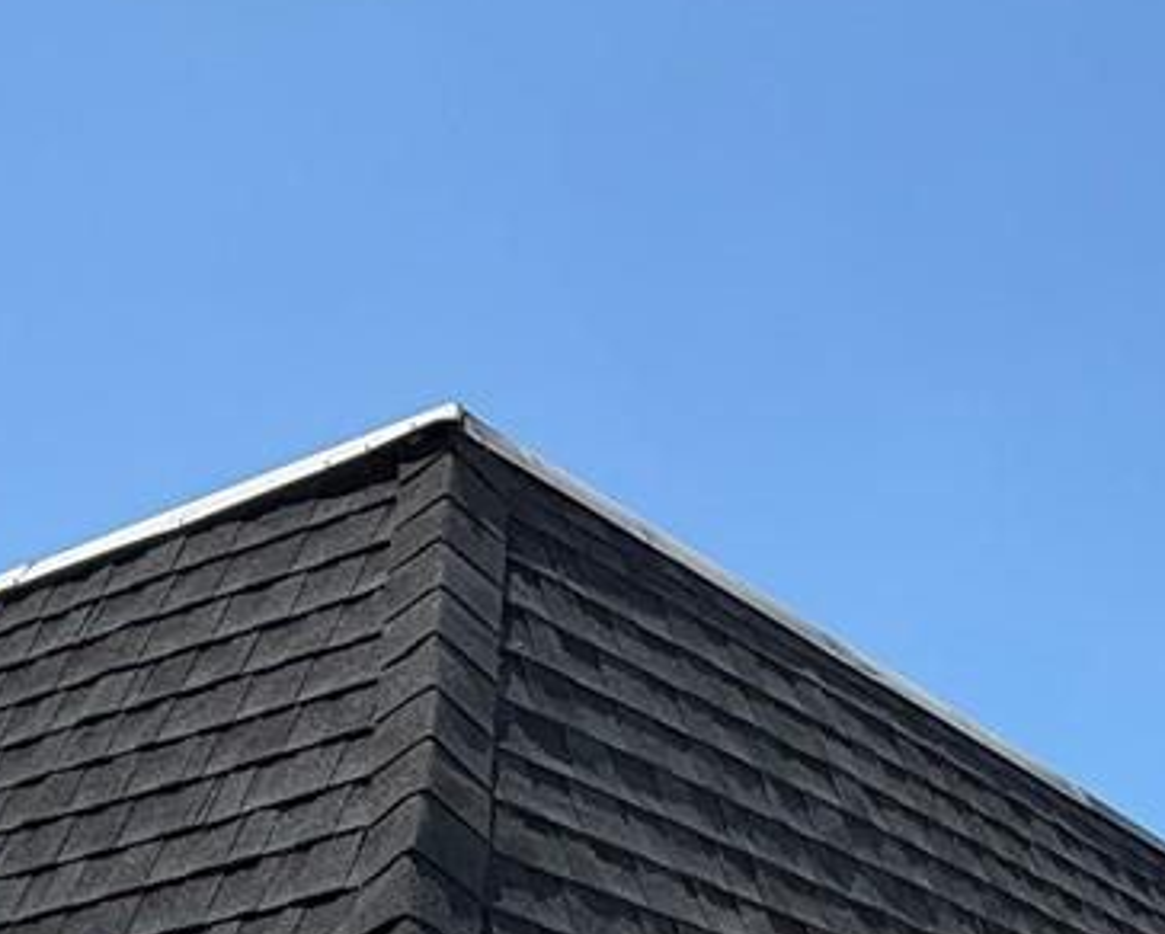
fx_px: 2071
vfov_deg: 20.9
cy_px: 1465
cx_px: 1184
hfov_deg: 29.2
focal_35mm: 60
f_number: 2.2
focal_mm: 2.22
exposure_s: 1/942
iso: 20
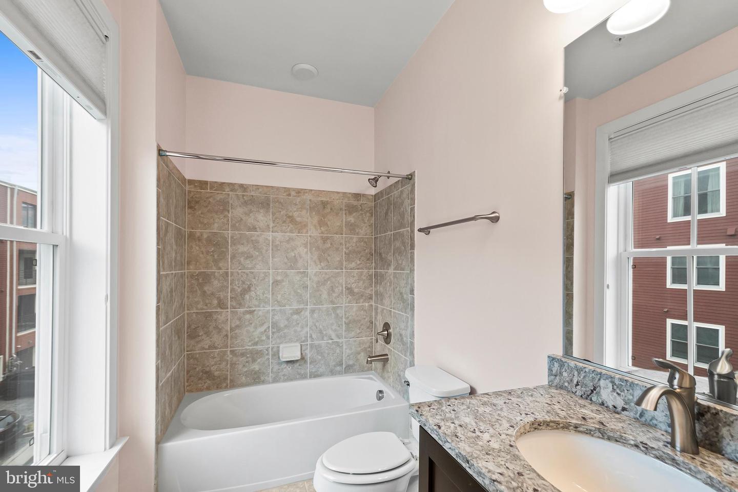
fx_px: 307
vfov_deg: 77.3
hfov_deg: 100.4
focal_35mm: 15
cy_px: 246
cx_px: 369
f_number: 7.1
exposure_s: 1/15
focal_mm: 10
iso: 640
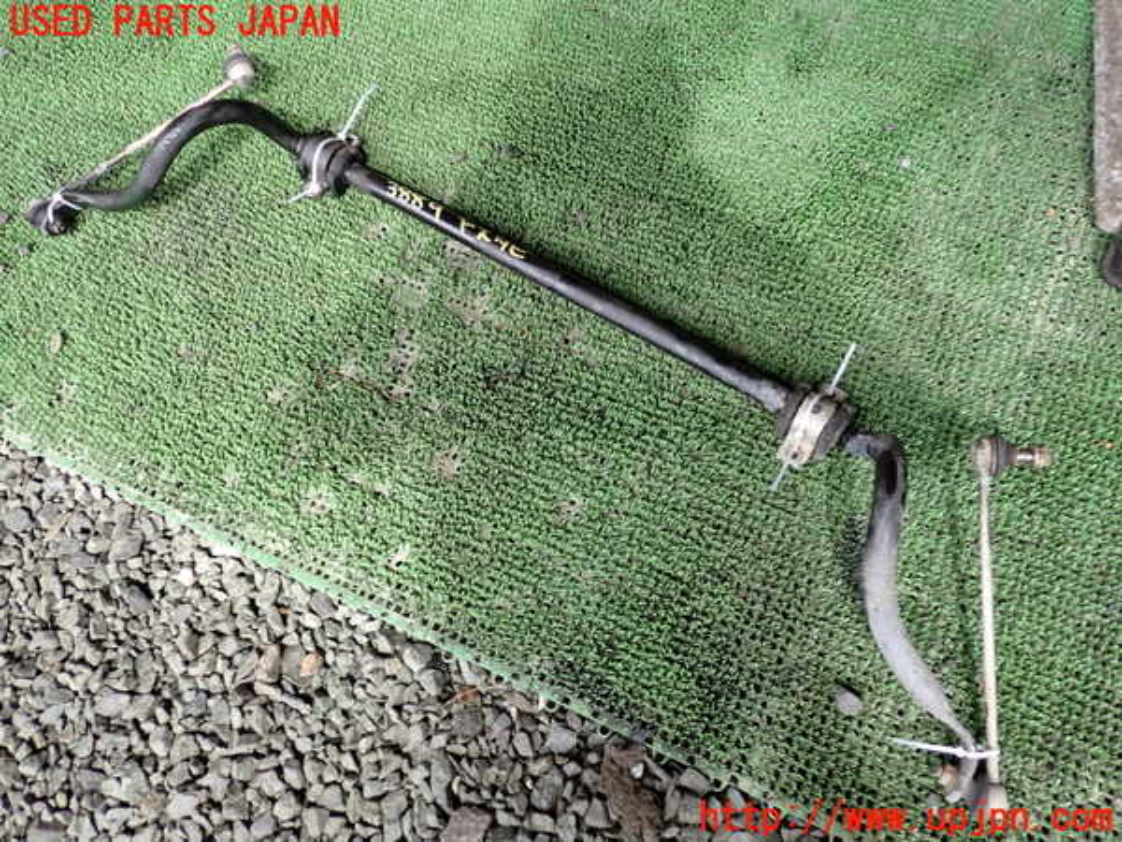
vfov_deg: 46.8
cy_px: 421
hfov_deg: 60.0
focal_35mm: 30
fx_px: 972
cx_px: 561
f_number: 2.3
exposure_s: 1/200
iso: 100
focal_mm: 5.4
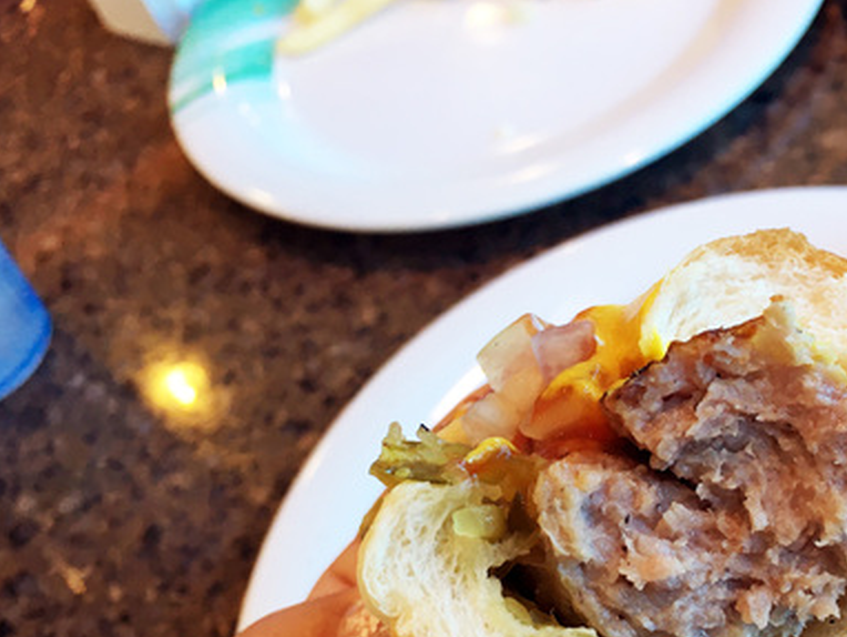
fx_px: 1077
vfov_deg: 32.4
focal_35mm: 44
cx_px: 570
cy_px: 458
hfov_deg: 42.3
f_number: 2.2
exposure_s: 1/30
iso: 25
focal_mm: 4.15
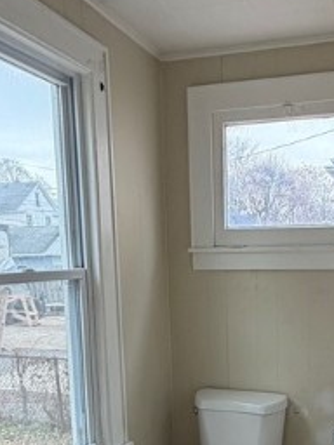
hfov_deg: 33.8
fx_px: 540
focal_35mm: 42
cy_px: 335
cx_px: 244
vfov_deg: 43.3
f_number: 2.2
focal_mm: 2.22
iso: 160
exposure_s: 1/121
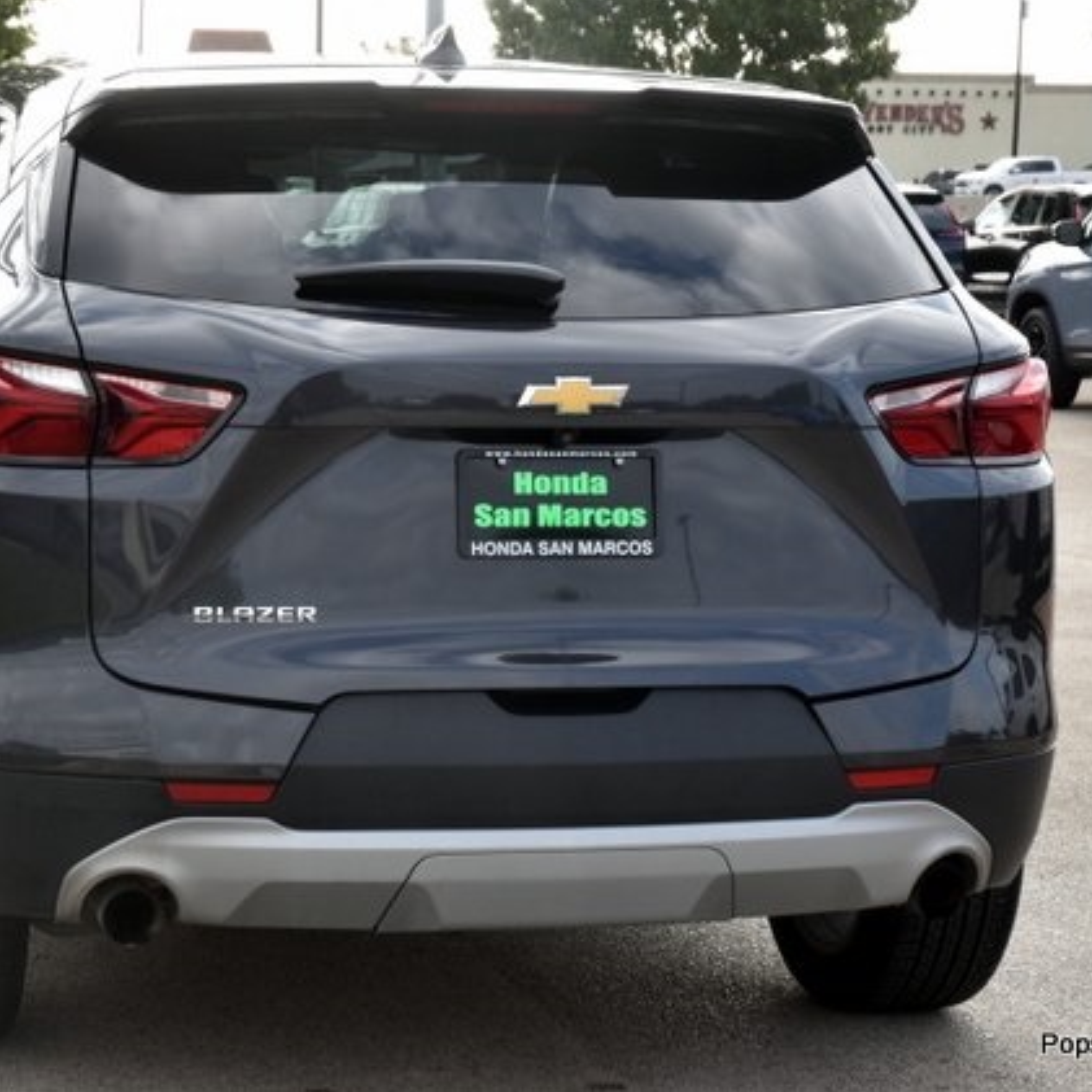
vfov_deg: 18.7
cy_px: 541
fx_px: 3319
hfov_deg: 18.6
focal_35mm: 93
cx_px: 368
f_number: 8
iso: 250
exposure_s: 1/250
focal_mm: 48
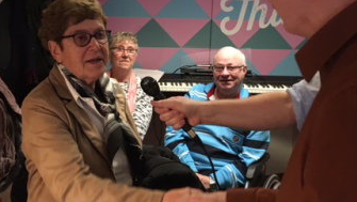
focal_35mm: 47
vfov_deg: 25.2
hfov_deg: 43.7
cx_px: 178
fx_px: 445
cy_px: 53
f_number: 2.2
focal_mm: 4.15
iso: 200
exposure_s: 1/20
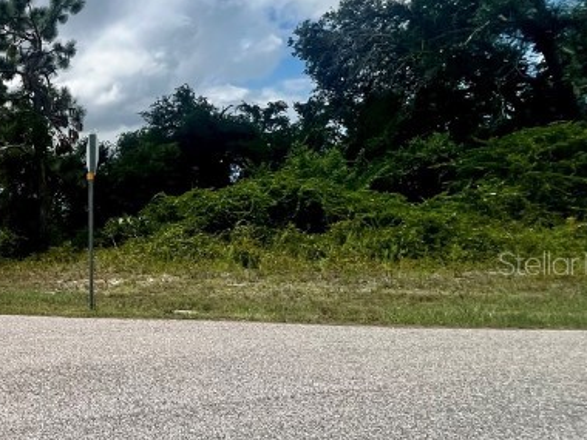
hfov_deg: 37.1
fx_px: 594
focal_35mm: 35
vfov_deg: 40.5
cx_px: -147
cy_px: 262
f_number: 1.8
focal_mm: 1.57
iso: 32
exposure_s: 1/3040
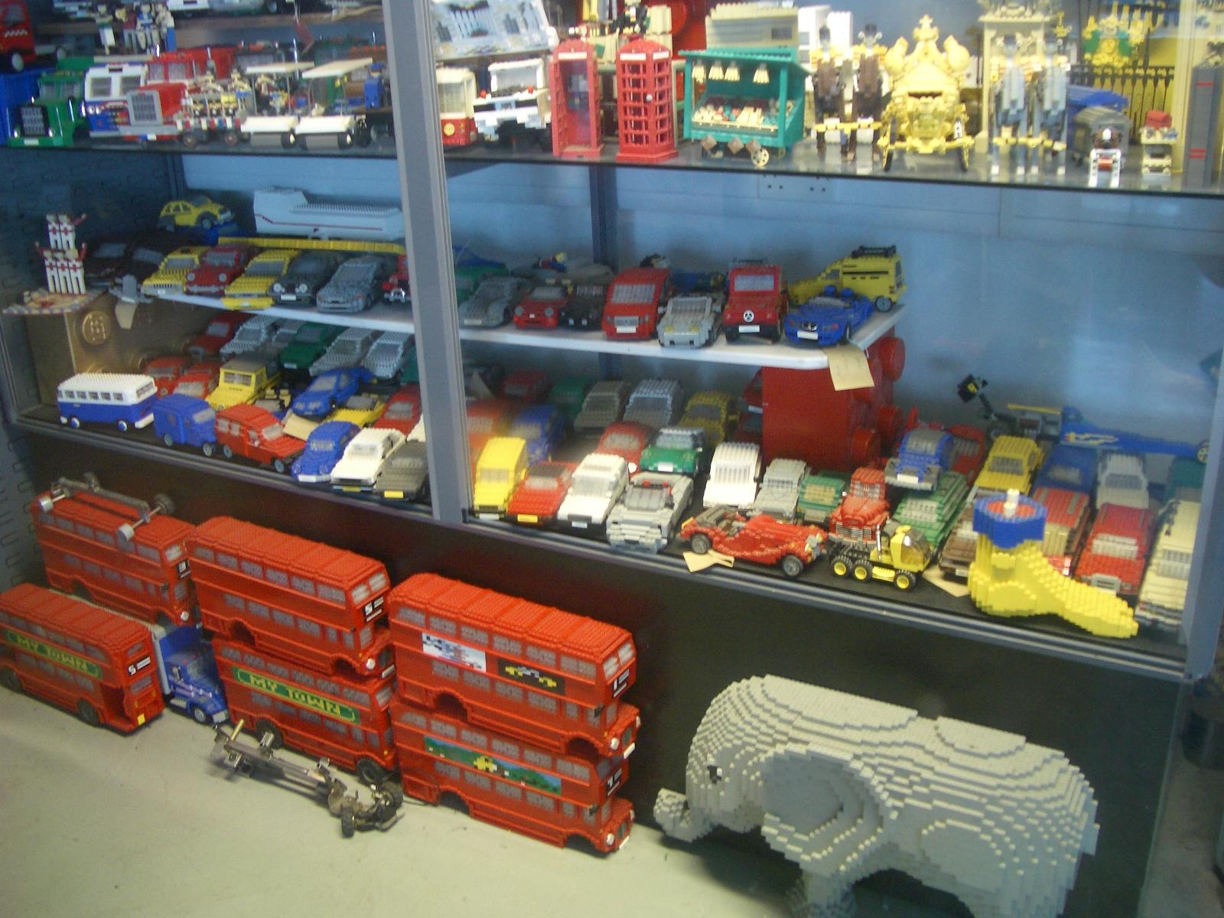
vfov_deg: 40.7
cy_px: 459
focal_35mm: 35
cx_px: 612
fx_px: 1238
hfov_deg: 52.6
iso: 100
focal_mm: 5.8
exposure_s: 1/10
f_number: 2.6
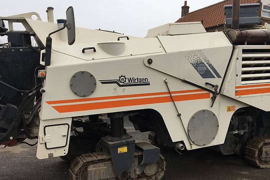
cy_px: 106
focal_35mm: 37
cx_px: 161
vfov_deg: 35.9
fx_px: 278
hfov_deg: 51.6
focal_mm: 4.2
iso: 25
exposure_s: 1/422
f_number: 2.2
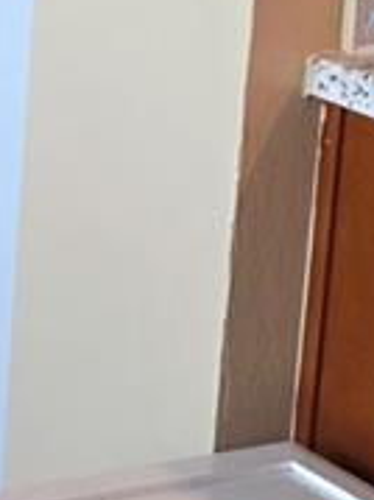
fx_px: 2221
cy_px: 28
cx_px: -385
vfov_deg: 12.7
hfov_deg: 9.0
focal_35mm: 154
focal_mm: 6.3
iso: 200
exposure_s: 1/120
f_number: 1.7
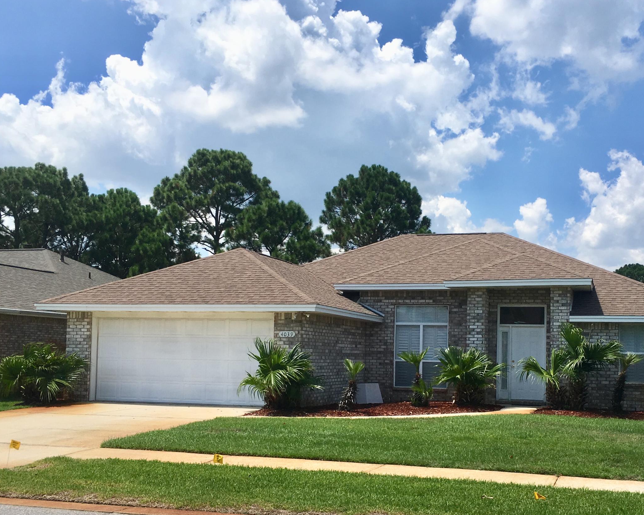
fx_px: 781
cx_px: 384
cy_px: 316
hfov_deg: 44.6
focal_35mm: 41
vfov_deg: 36.3
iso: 25
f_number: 2.2
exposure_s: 1/1832
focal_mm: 4.15
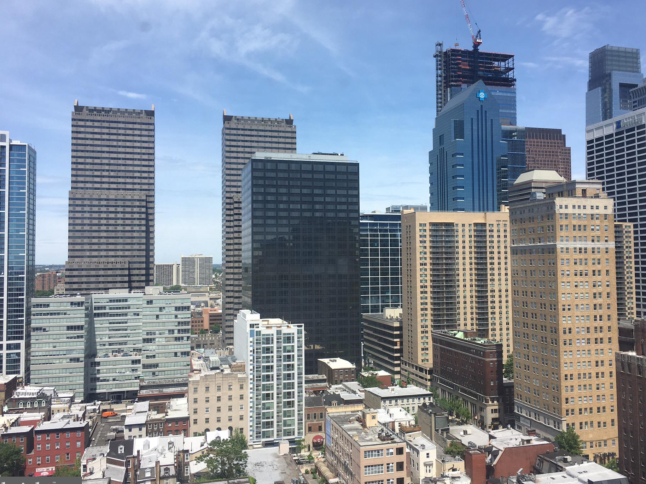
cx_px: 351
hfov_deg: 56.7
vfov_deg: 44.2
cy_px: 238
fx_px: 597
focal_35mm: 32
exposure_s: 1/712
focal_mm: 4.15
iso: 25
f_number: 2.2
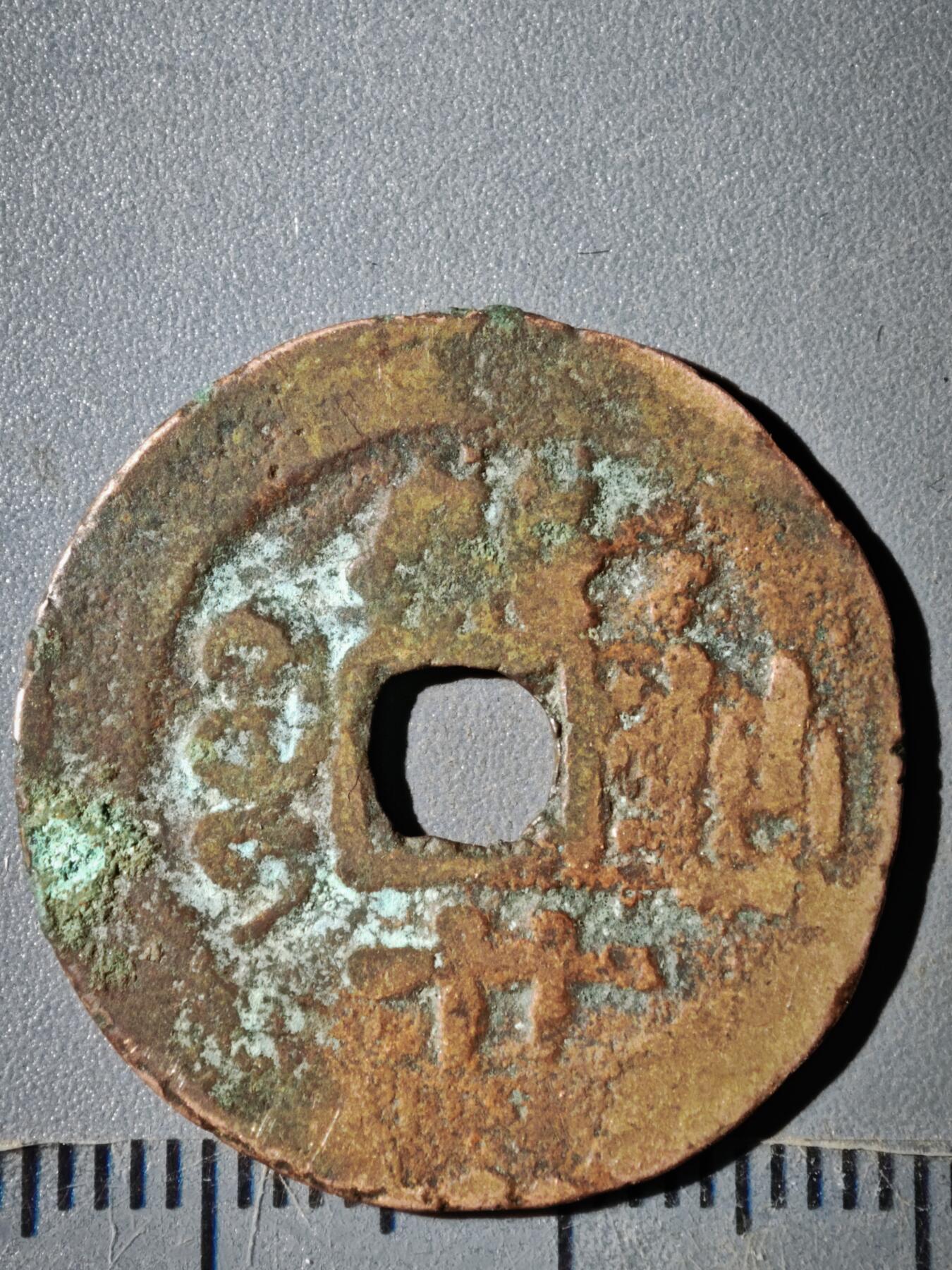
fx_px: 3960
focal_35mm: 108
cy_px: 635
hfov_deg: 13.7
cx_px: 476
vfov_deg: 18.2
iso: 200
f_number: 2
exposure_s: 1/100
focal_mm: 9
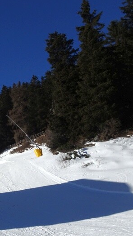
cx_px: -36
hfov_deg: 21.4
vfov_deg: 40.3
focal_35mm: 51
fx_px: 320
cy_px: 147
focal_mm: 4.1
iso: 80
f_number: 3.5
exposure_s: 1/2000
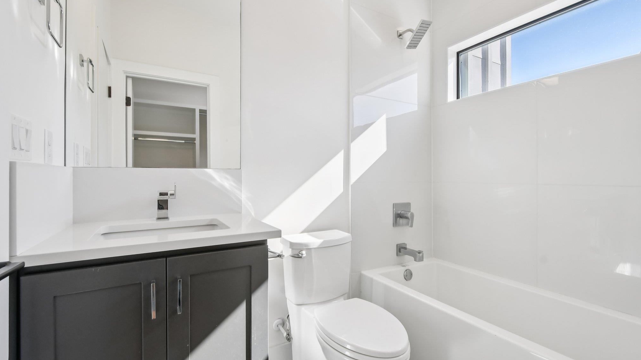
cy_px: 163
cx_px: 325
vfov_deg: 66.9
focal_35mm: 16
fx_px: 272
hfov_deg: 99.4
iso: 400
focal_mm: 10
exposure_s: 1/320
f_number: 8
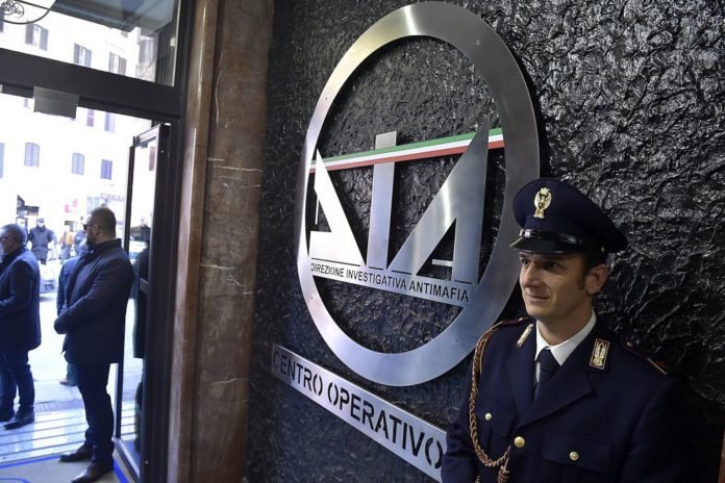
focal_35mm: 24
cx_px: 362
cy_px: 242
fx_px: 483
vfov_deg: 53.1
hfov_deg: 73.7
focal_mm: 24
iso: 3200
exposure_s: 1/125
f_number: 5.6
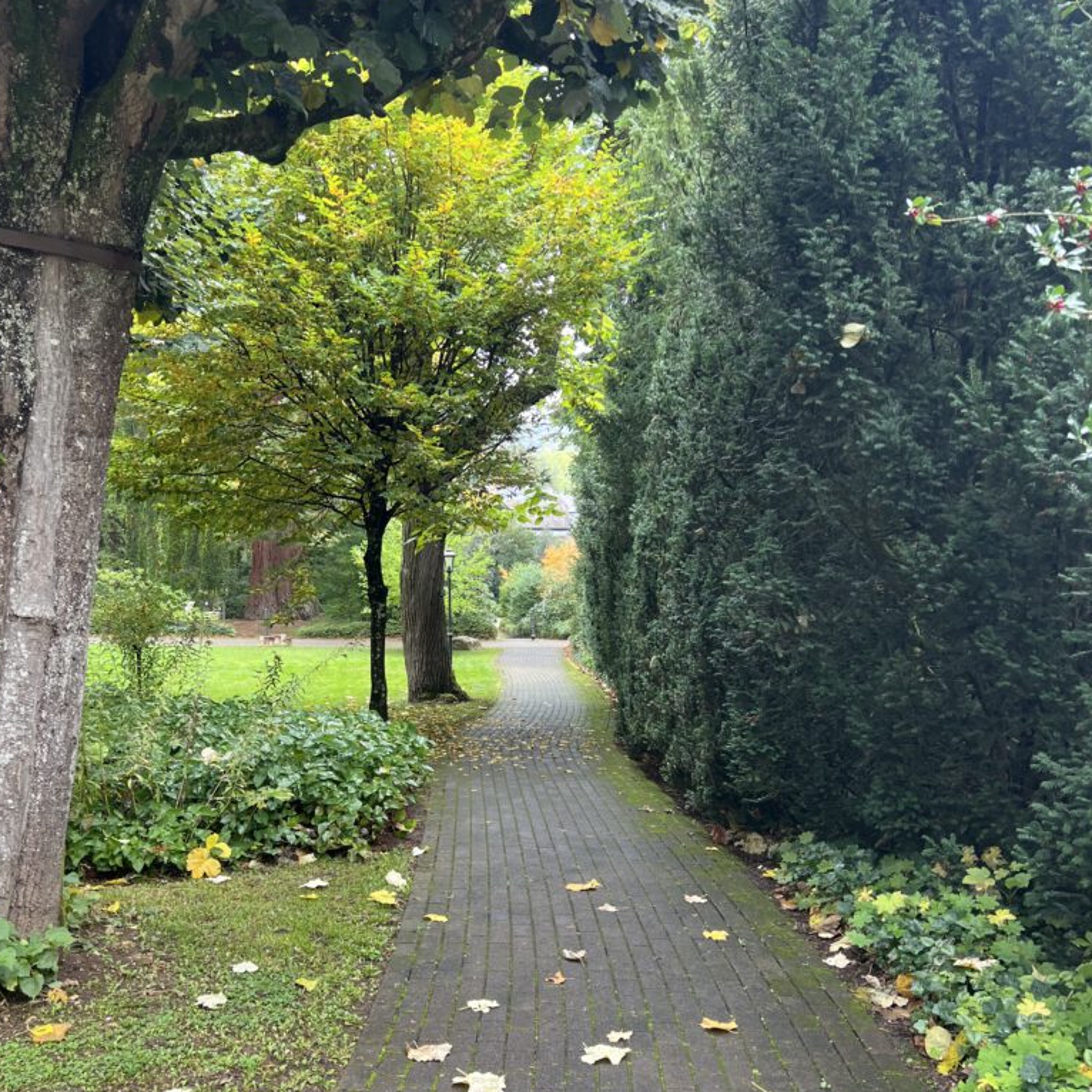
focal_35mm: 36
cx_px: 488
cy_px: 639
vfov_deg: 45.9
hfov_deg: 46.0
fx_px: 1285
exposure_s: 1/121
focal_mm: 5.7
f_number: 1.5
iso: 64
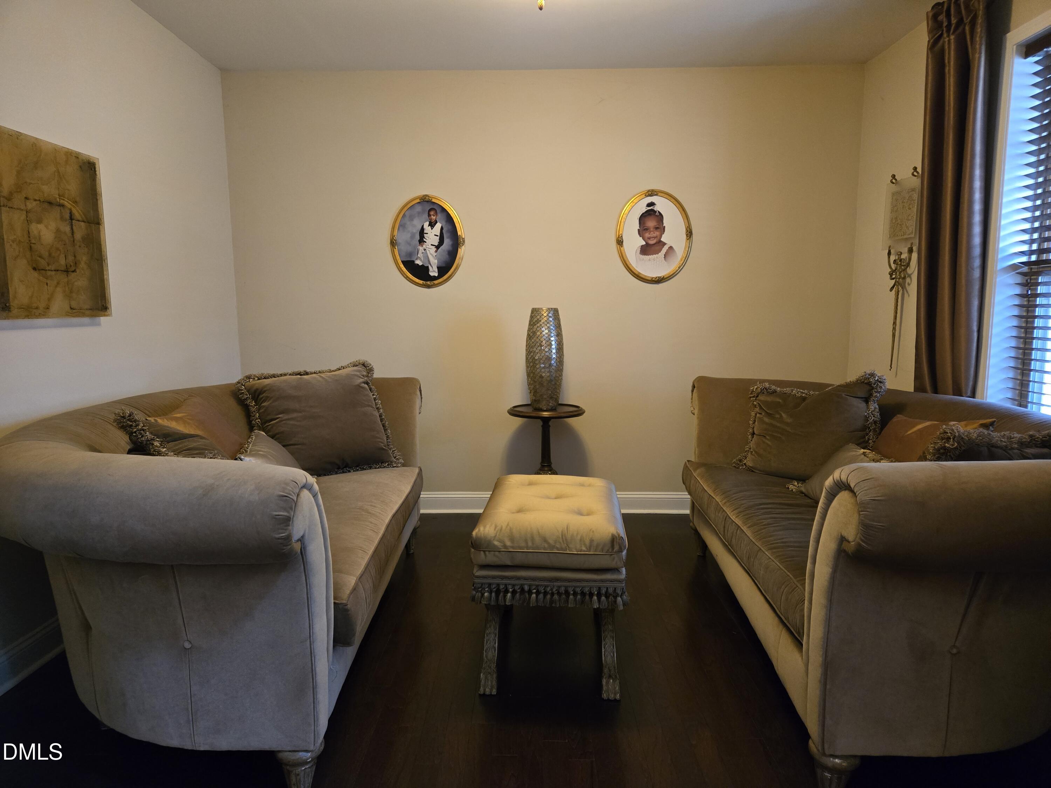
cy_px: 394
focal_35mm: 23
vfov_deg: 58.9
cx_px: 526
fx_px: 698
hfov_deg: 73.9
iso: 1000
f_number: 1.8
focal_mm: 5.4
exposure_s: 1/60
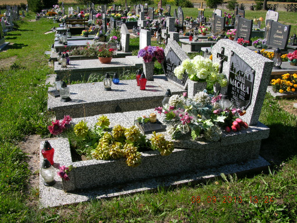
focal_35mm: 35
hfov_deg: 52.6
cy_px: 112
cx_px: 148
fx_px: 300
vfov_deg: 40.7
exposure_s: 1/260
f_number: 5.6
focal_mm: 8.9
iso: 50
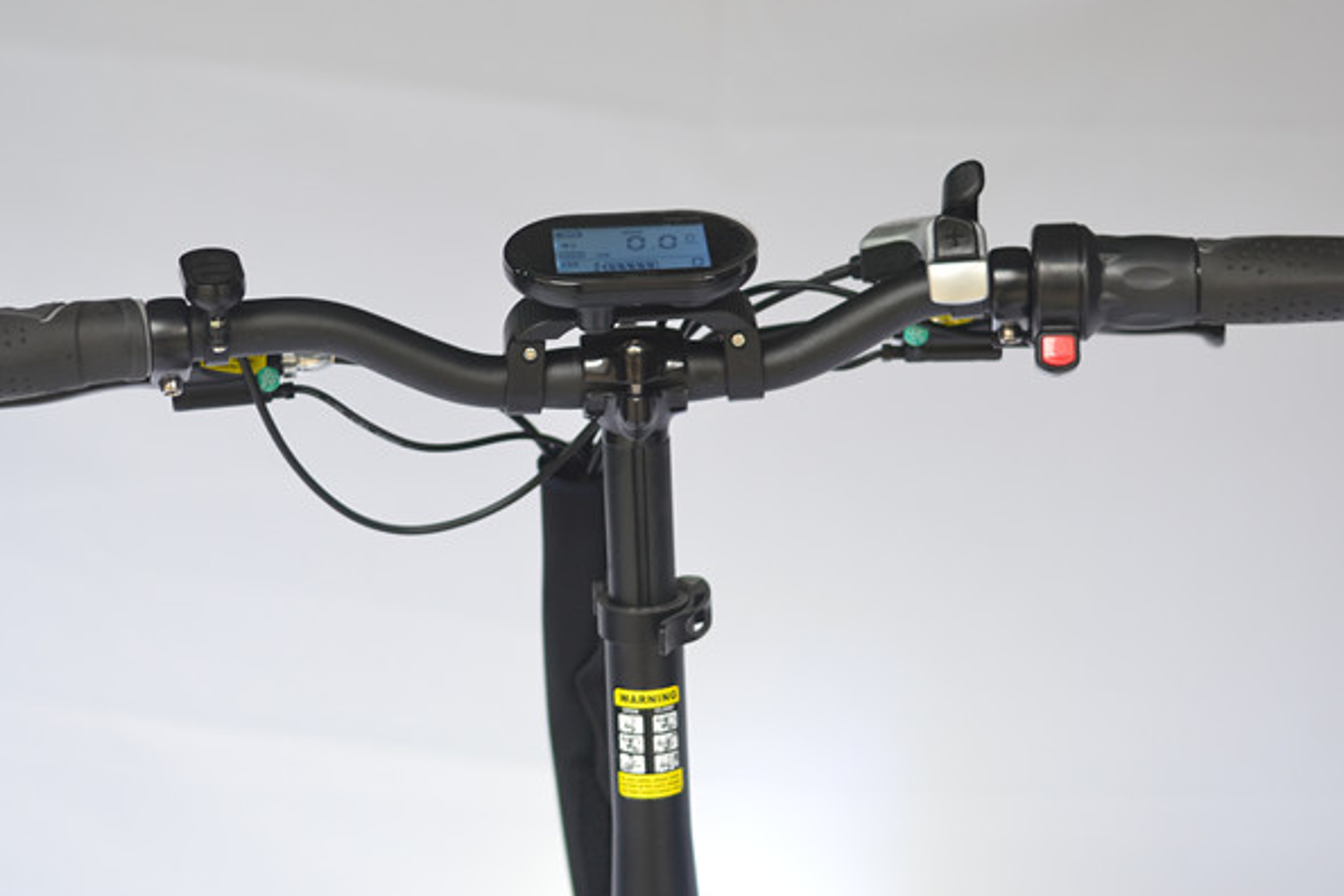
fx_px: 3770
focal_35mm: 101
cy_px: 372
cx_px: 627
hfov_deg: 20.2
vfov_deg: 13.5
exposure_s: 1/100
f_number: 2
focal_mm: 50
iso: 200
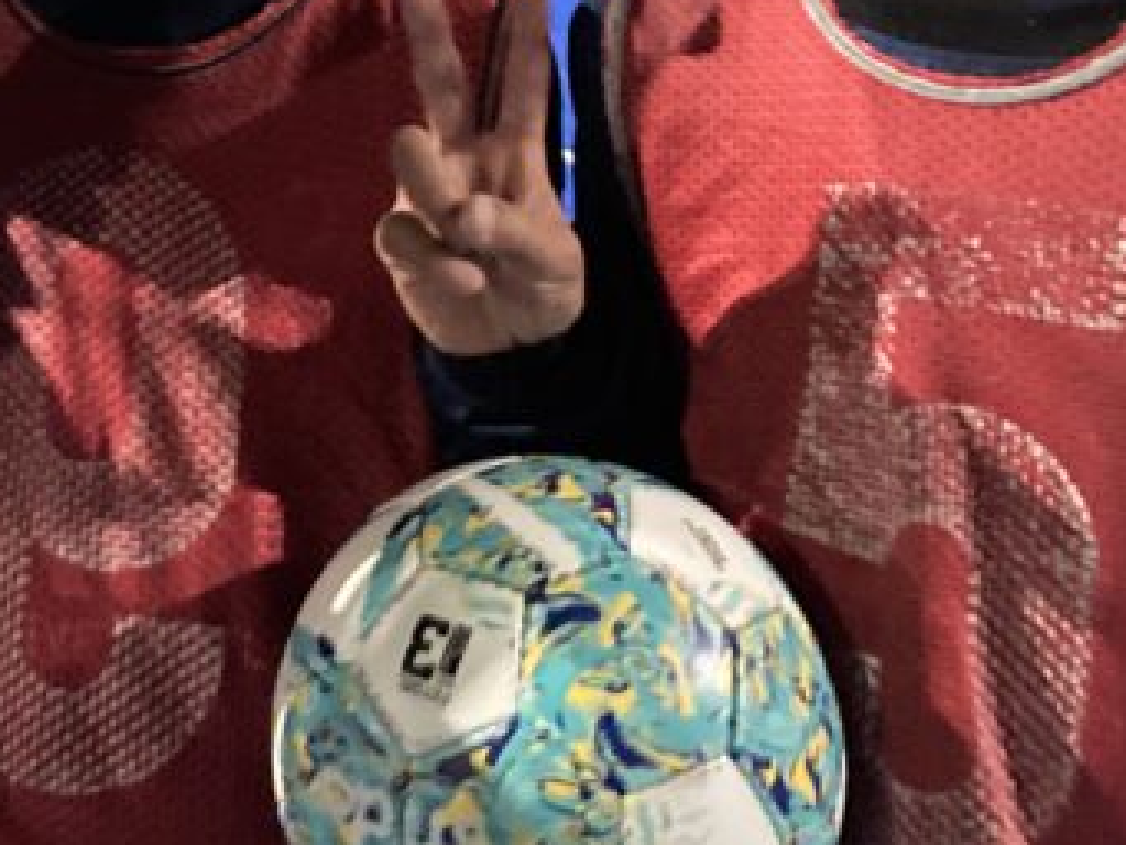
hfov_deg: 22.7
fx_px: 2733
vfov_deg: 17.0
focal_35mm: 84
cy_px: -96
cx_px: 99
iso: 640
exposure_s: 1/24
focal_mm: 3.99
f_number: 1.8
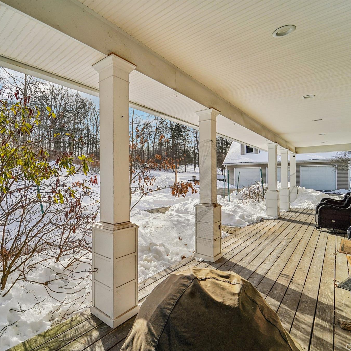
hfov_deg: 79.4
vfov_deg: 80.7
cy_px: 176
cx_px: 133
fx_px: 206
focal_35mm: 18
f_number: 8
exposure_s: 1/800
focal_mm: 14
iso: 400
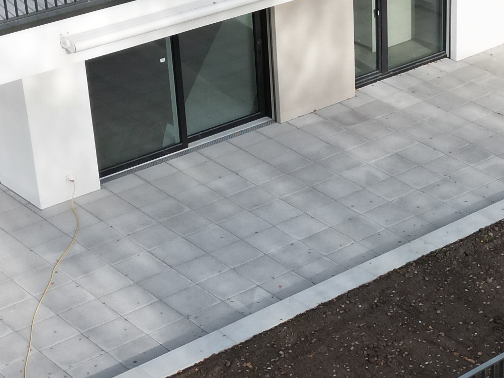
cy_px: 222
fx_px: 1383
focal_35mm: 95
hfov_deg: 20.4
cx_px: 418
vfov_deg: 15.5
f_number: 1.7
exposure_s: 1/2500
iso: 200
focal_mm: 6.72
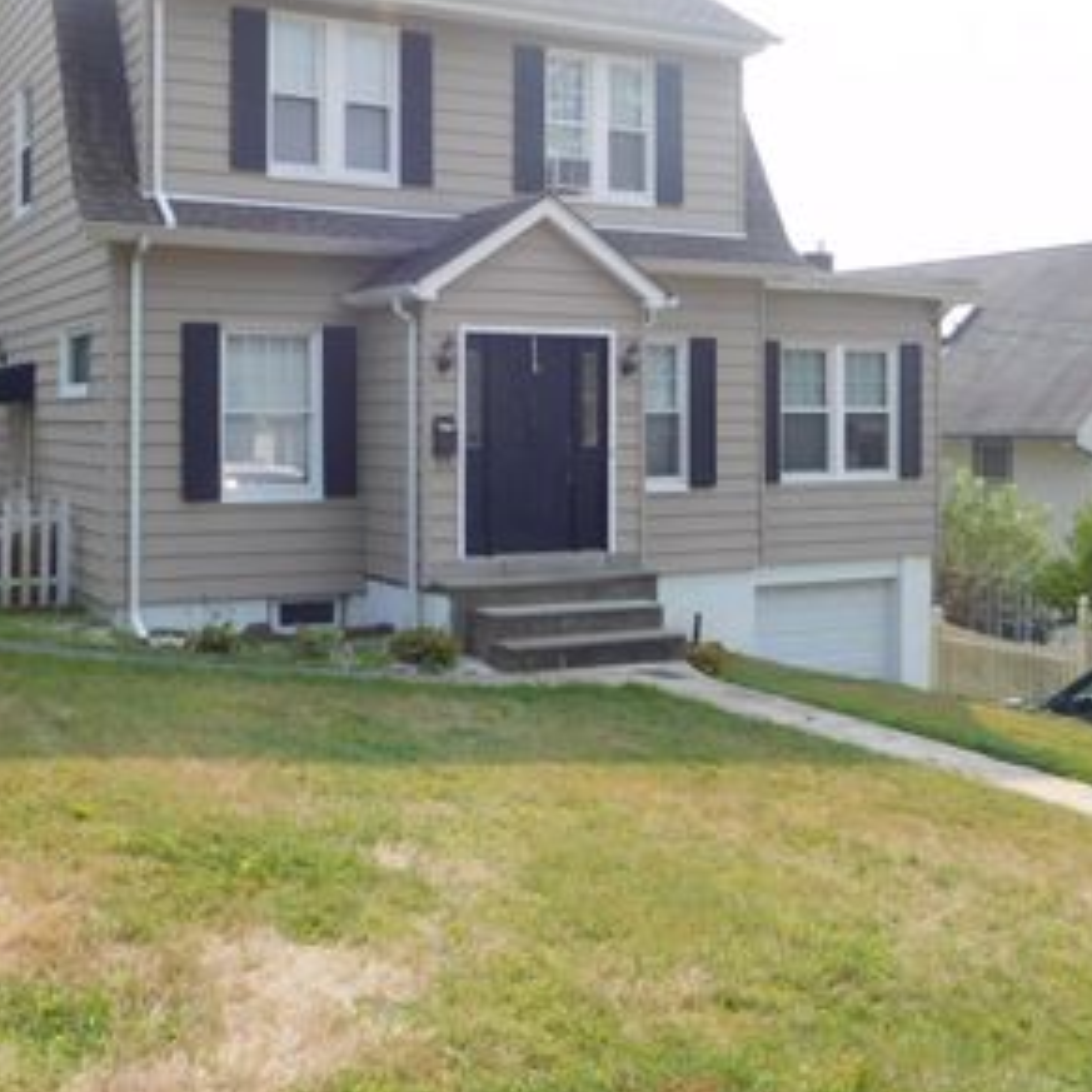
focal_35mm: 38
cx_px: 334
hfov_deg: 43.0
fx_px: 1356
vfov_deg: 43.6
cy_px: 426
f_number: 3.4
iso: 125
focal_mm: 4.5
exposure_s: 1/640
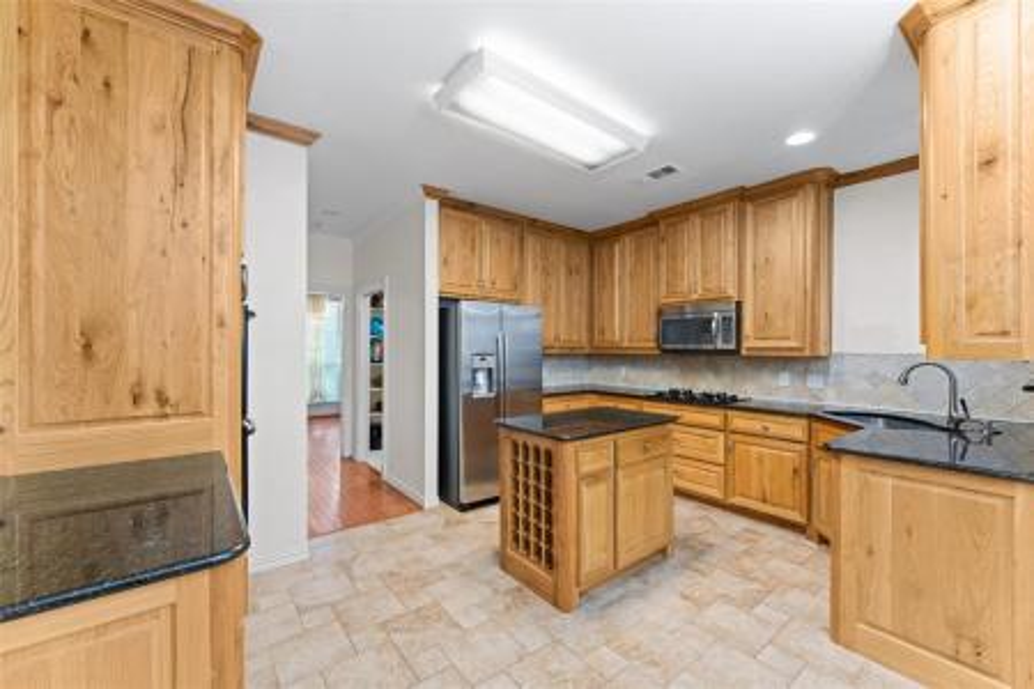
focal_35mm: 14
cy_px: 344
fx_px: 402
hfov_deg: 104.3
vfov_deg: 81.2
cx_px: 517
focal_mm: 14
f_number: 9
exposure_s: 1/2
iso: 640
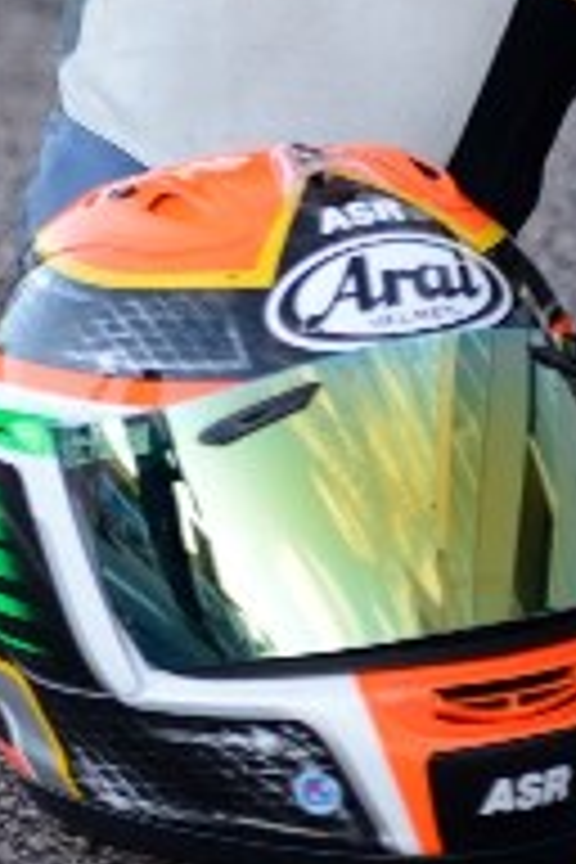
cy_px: -891
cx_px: 475
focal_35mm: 383
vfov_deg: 5.3
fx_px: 9191
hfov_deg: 3.6
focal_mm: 90
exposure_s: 1/160
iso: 400
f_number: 2.8
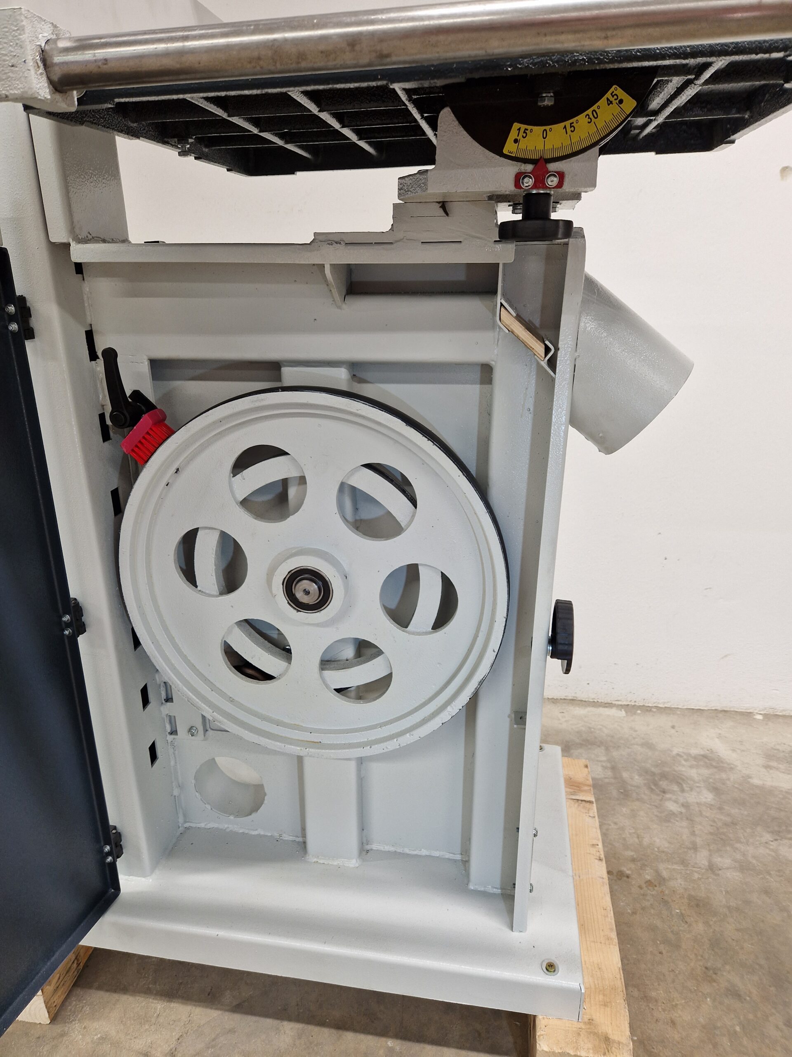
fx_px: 702
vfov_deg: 73.9
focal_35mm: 23
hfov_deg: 58.9
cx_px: 396
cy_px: 528
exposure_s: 1/180
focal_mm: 5.4
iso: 80
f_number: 1.8
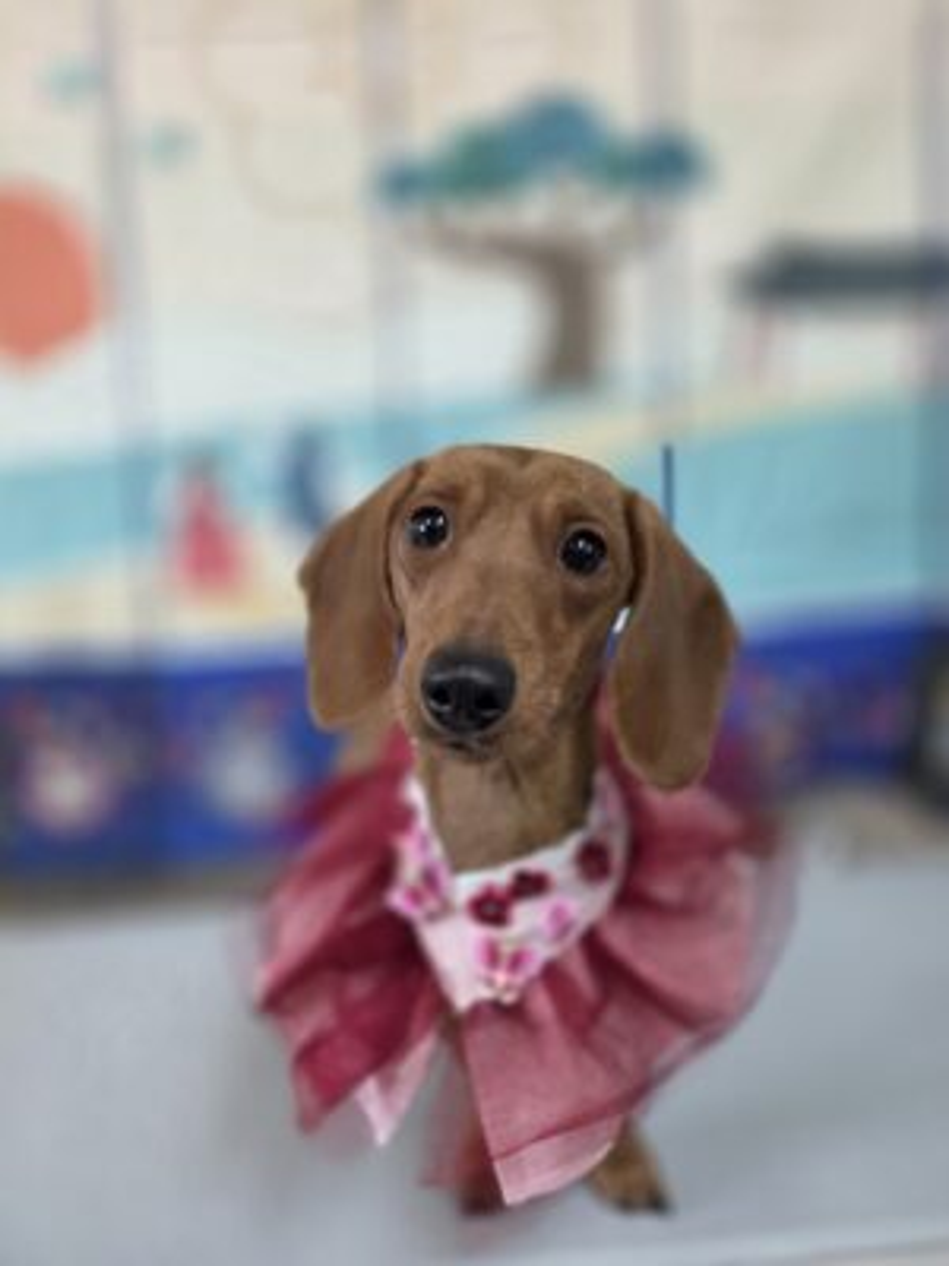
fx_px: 841
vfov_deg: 73.9
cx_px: 474
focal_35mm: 23
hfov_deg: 58.9
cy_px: 633
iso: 200
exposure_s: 1/120
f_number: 1.7
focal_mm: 6.3
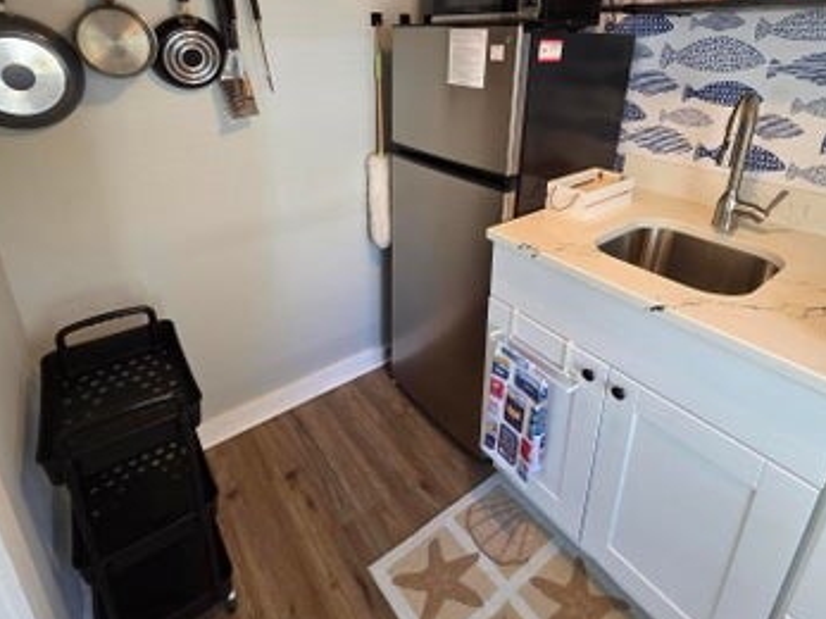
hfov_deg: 87.8
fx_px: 429
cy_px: 205
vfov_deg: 69.5
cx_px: 405
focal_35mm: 18
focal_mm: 2.2
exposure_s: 1/60
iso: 250
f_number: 2.2
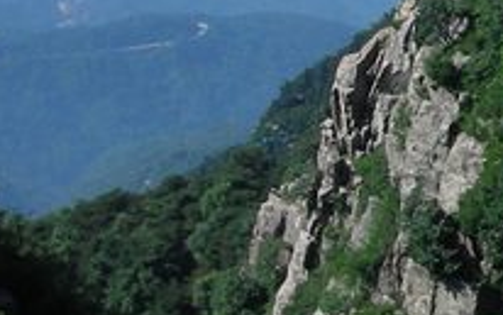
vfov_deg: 7.8
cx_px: 585
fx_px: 2304
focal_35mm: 168
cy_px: -54
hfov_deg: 12.2
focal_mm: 5.8
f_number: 8.5
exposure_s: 1/99.6
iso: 50
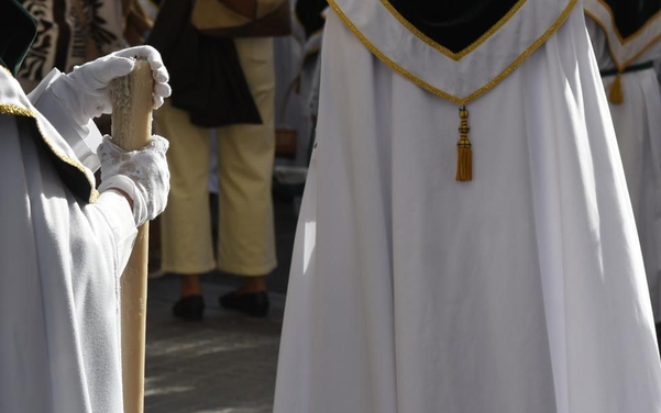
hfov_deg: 11.0
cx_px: 68
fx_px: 3424
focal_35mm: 190
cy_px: 171
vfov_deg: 6.9
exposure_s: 1/320
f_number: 5
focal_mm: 70
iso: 110
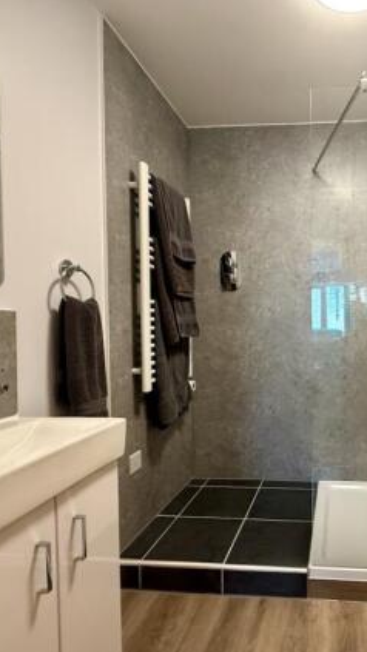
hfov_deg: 49.3
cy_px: 334
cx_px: 312
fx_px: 363
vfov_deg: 83.8
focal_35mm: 21
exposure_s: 1/50
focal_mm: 2.22
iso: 320
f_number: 2.2
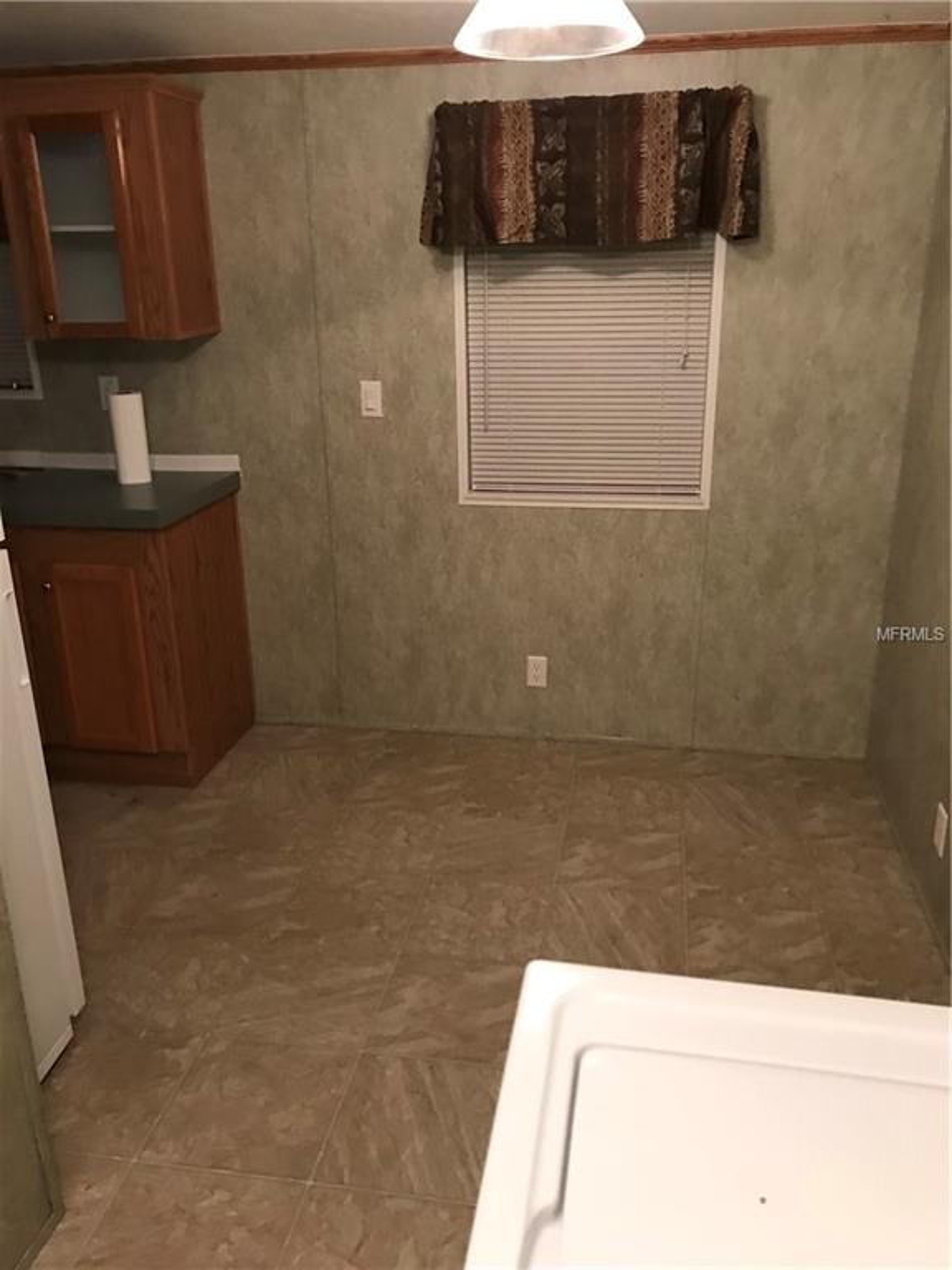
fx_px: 1027
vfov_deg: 63.4
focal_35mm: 28
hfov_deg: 49.7
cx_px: 476
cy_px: 635
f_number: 1.8
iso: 100
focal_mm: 3.99
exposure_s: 1/11
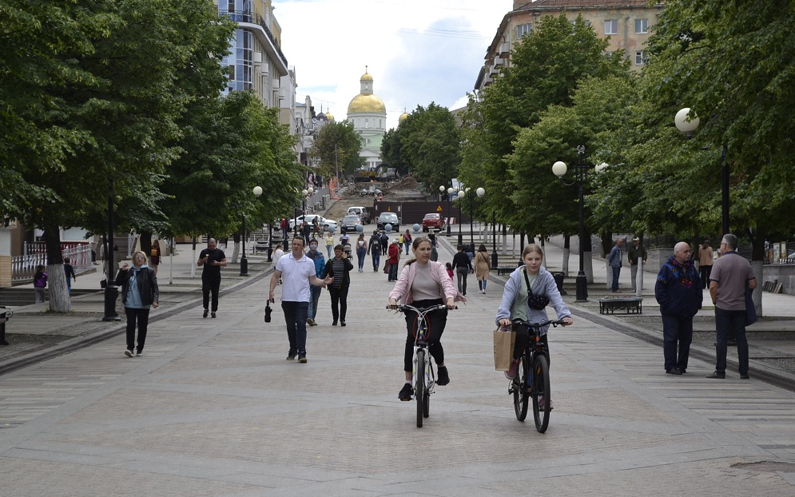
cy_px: 260
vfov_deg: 15.5
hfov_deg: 24.5
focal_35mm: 85
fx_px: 1831
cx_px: 397
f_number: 7.1
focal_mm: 55
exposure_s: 1/200
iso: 100
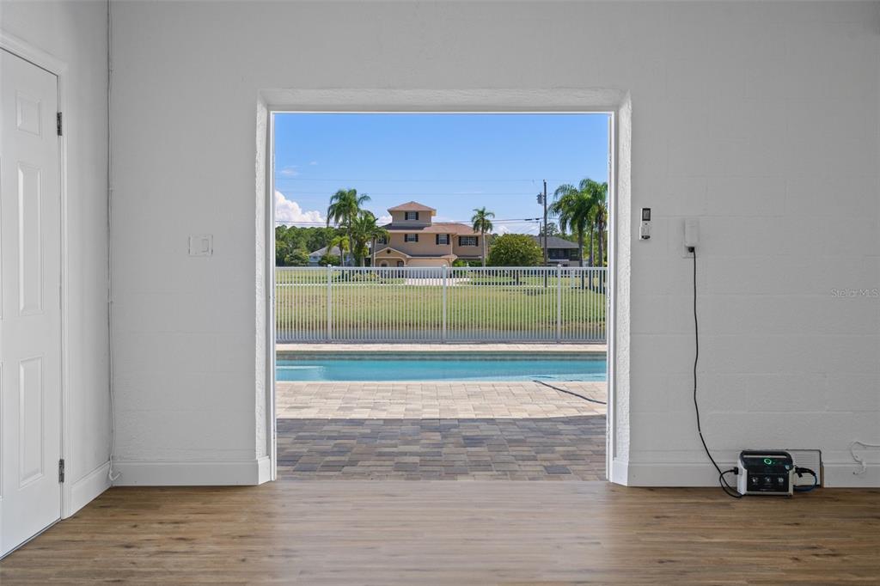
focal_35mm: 35
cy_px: 293
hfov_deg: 54.4
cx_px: 440
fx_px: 855
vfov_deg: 37.8
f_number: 8
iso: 320
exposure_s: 1/20
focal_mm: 35
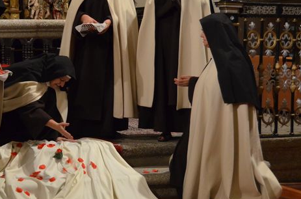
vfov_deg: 16.4
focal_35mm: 83
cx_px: 42
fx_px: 692
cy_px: 86
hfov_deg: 24.0
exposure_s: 1/30
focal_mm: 32
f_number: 4.5
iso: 2200
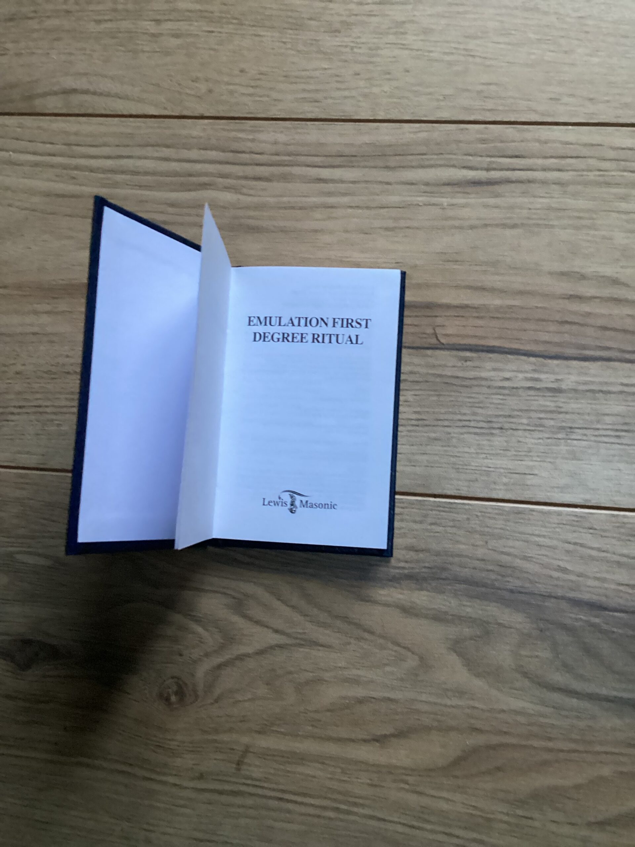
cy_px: 424
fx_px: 758
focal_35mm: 31
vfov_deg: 58.4
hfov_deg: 45.4
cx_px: 318
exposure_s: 1/30
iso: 500
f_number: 2.4
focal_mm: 3.3
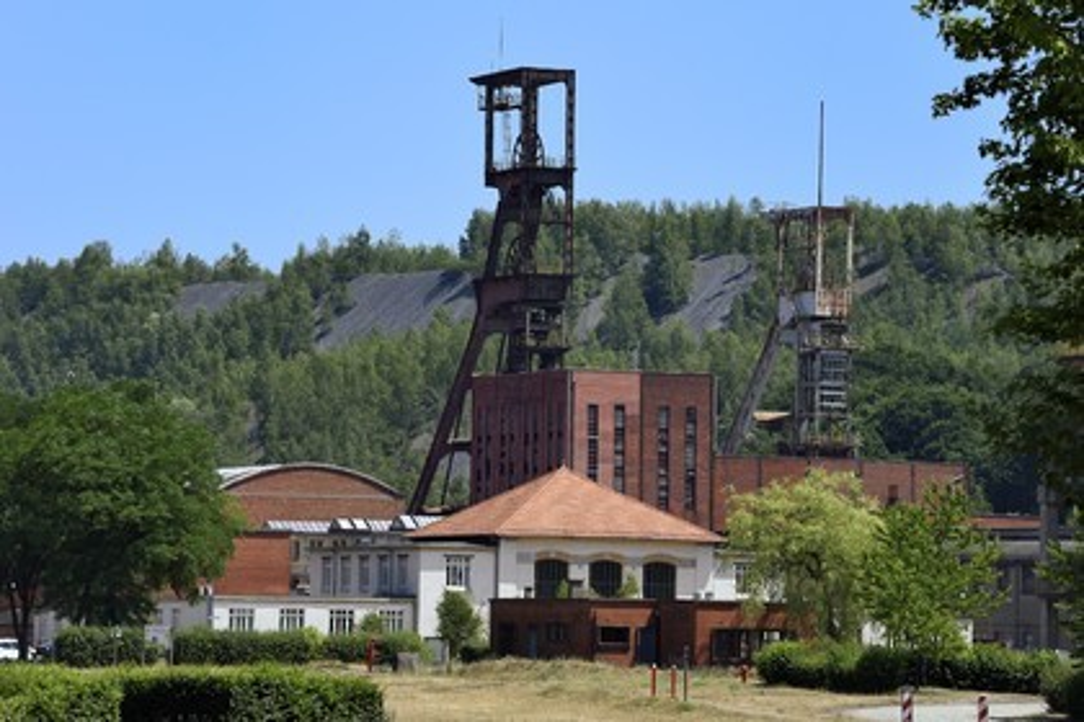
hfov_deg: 10.3
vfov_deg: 6.9
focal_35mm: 200
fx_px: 6022
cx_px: 542
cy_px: 361
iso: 200
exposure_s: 1/250
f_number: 13
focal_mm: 200
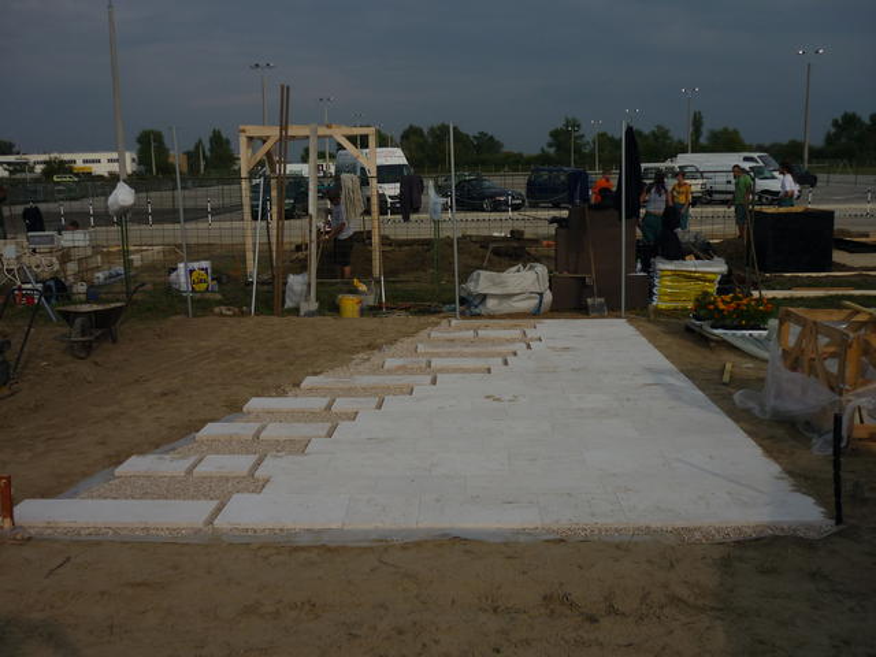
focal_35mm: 33
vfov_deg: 42.9
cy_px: 328
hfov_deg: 55.4
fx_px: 835
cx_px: 438
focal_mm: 5.5
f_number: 8
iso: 80
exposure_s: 1/320
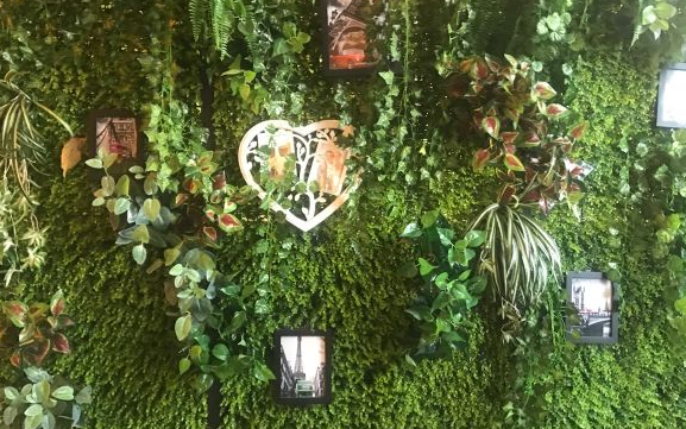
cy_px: 212
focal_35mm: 36
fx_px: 673
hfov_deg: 54.0
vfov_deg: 35.4
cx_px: 332
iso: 100
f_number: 1.8
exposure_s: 1/11
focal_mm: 3.99
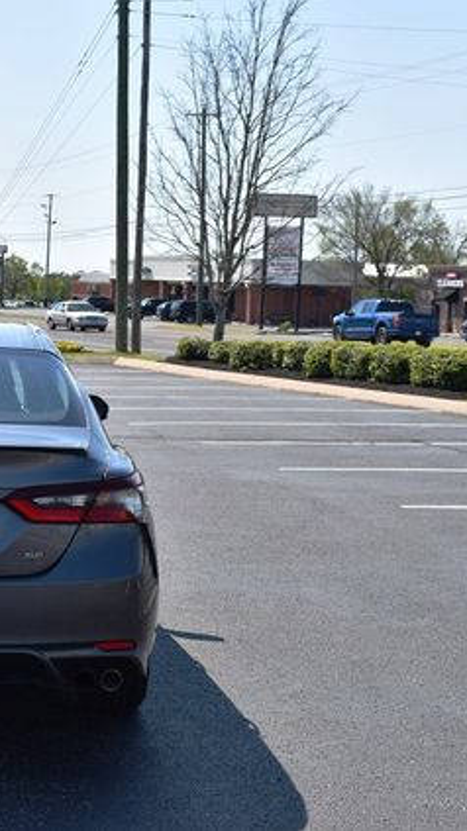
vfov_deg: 27.9
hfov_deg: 15.3
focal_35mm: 76
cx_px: -78
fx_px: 1676
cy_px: 415
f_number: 8
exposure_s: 1/250
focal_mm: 32
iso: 100
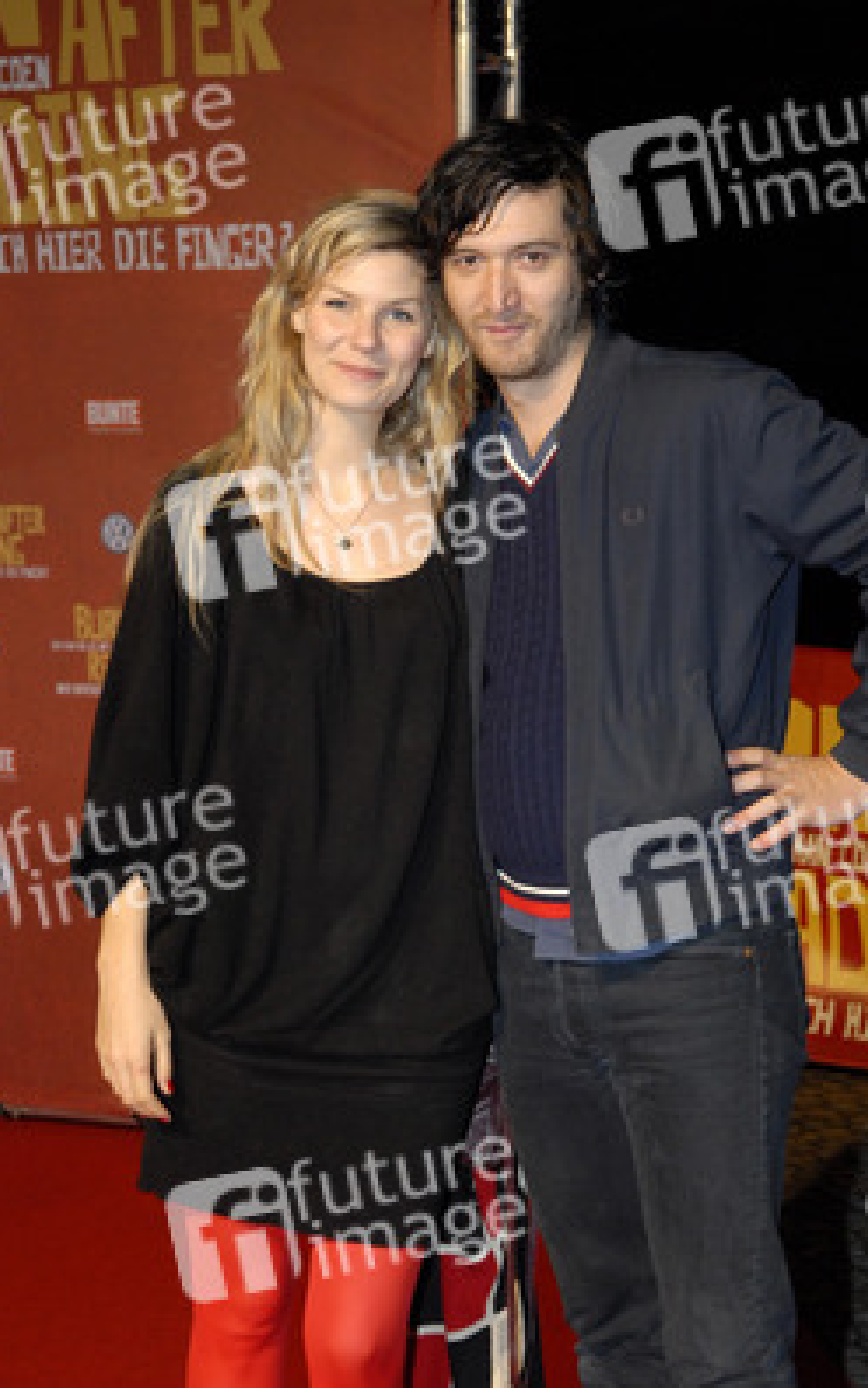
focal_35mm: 68
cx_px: 452
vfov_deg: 30.2
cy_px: 694
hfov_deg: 19.2
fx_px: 2570
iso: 800
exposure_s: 1/100
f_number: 5.6
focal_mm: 44
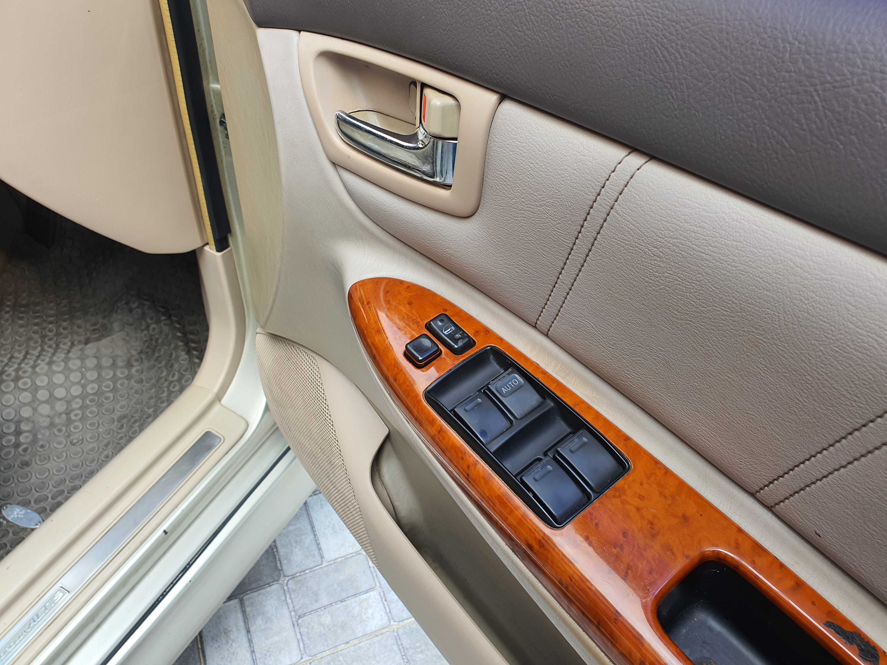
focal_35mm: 26
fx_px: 666
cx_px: 444
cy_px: 332
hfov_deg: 67.3
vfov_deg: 53.1
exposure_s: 1/173
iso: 50
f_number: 2.4
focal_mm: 4.3
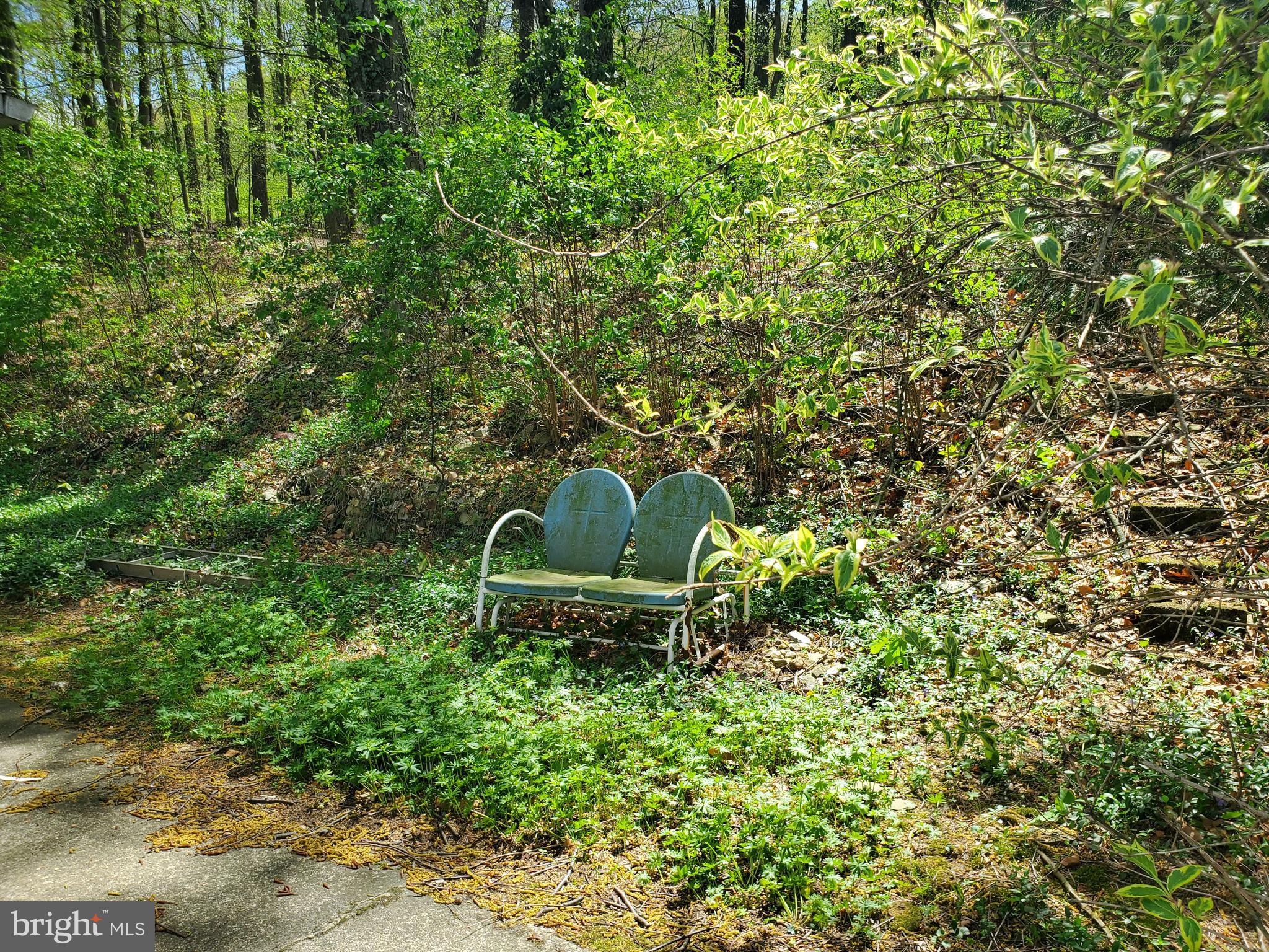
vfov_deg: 53.1
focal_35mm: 26
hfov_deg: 67.3
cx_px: 634
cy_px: 476
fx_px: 953
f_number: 2.4
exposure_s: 1/641
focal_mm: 4.3
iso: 50
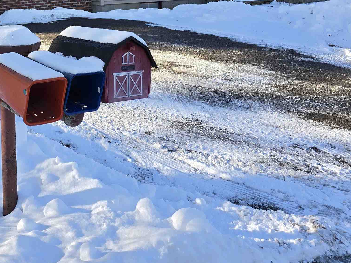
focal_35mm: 47
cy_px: 2
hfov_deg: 38.4
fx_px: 477
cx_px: 55
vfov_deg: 29.0
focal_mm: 6.3
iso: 12
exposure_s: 1/180
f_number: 1.7
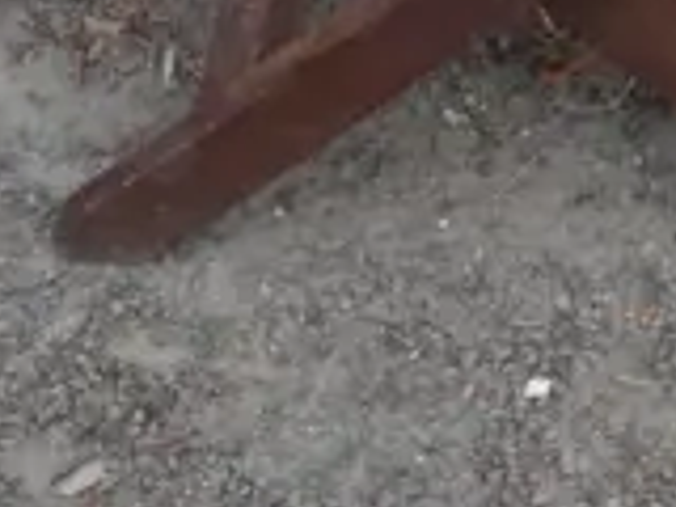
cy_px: -792
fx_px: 3749
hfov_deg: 9.7
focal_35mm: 192
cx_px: 1301
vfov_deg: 7.2
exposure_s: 1/250
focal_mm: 15
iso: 200
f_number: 5.6
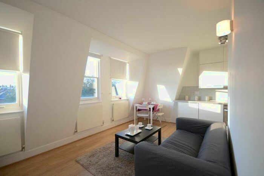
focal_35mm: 15
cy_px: 88
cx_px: 132
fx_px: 110
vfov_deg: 77.4
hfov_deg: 100.4
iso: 450
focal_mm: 10
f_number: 4
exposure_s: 1/100
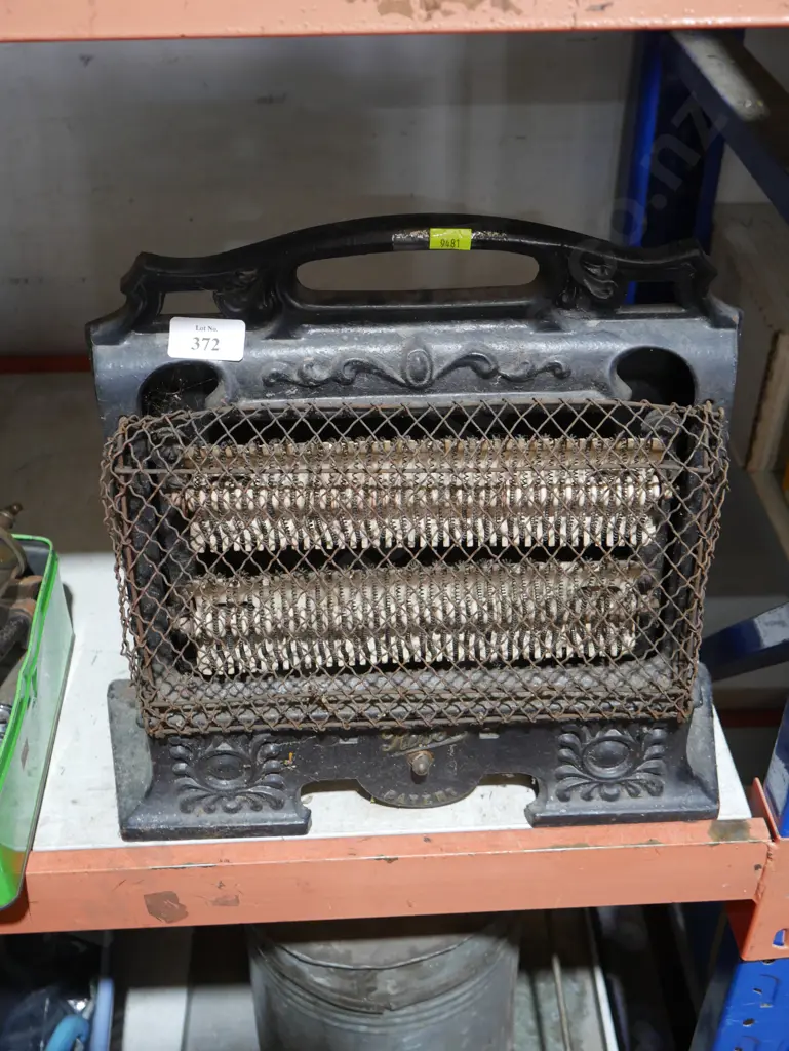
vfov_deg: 46.8
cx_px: 394
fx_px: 1215
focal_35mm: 40
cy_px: 526
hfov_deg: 36.0
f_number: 4.5
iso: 800
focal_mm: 20
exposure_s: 1/60
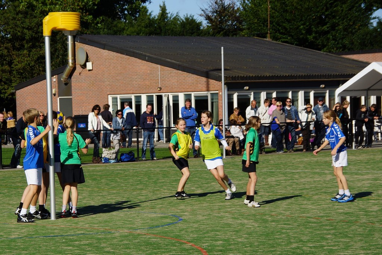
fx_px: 1193
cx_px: 191
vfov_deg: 12.2
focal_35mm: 112
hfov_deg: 18.2
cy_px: 128
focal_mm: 75
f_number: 8
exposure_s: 1/500
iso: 100
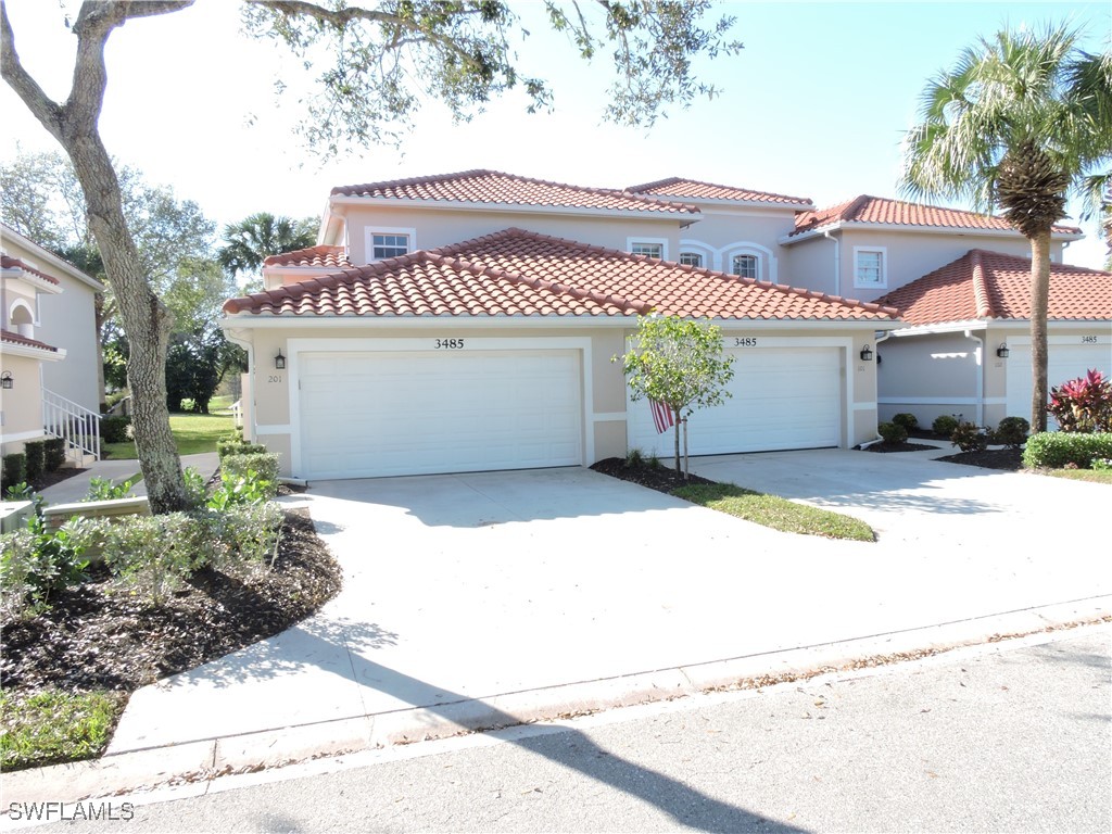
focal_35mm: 24
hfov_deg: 71.6
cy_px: 417
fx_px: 771
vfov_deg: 56.8
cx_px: 556
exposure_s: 1/60
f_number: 7.6
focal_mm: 4.3
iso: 100
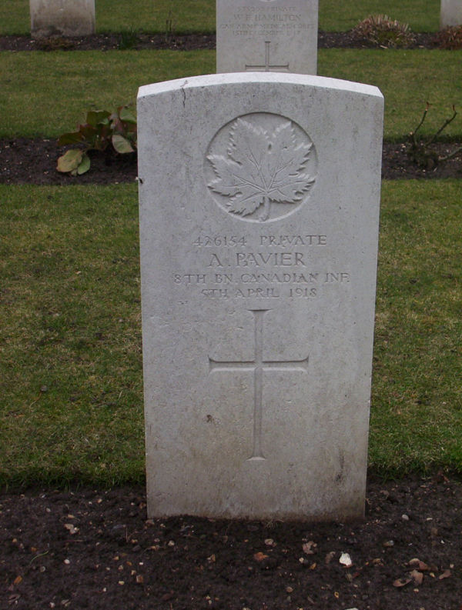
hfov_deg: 18.3
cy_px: 305
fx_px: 1433
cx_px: 231
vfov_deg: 24.0
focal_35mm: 81
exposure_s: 1/379
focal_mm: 10.76
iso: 100
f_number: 3.62
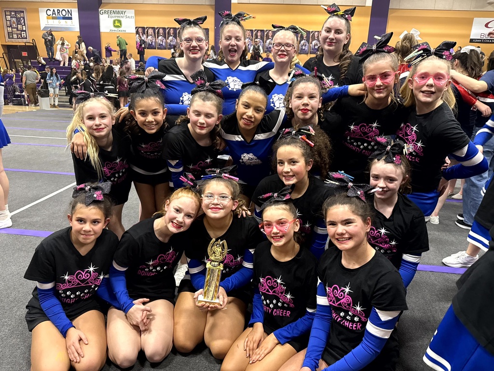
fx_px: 343
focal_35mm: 24
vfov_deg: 56.8
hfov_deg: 71.6
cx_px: 247
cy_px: 186
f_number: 1.78
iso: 400
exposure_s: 1/60
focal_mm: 6.76
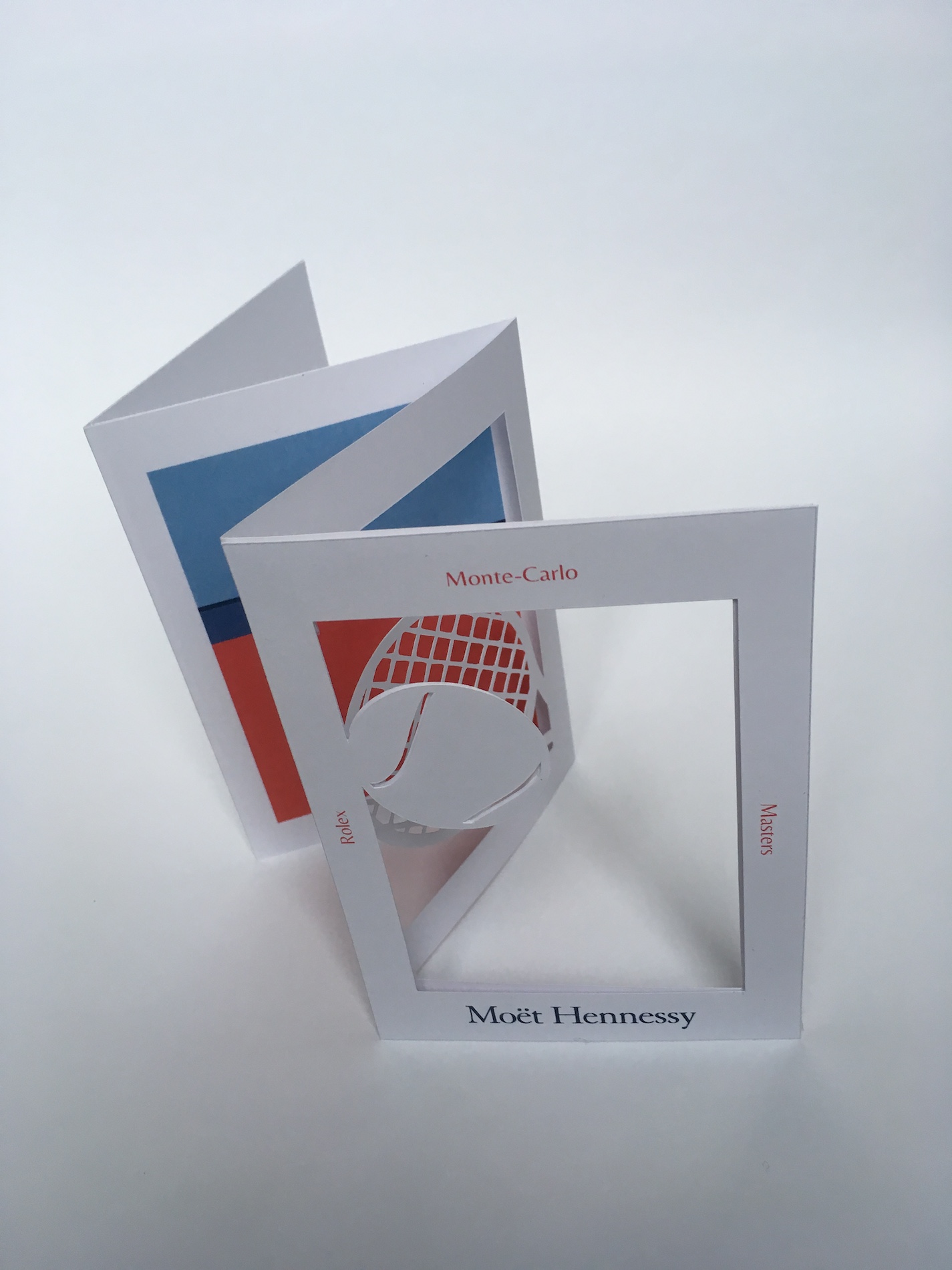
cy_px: 635
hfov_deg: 48.2
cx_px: 476
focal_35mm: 29
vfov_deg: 61.7
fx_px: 1063
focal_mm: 4.15
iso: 25
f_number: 2.2
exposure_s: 1/33
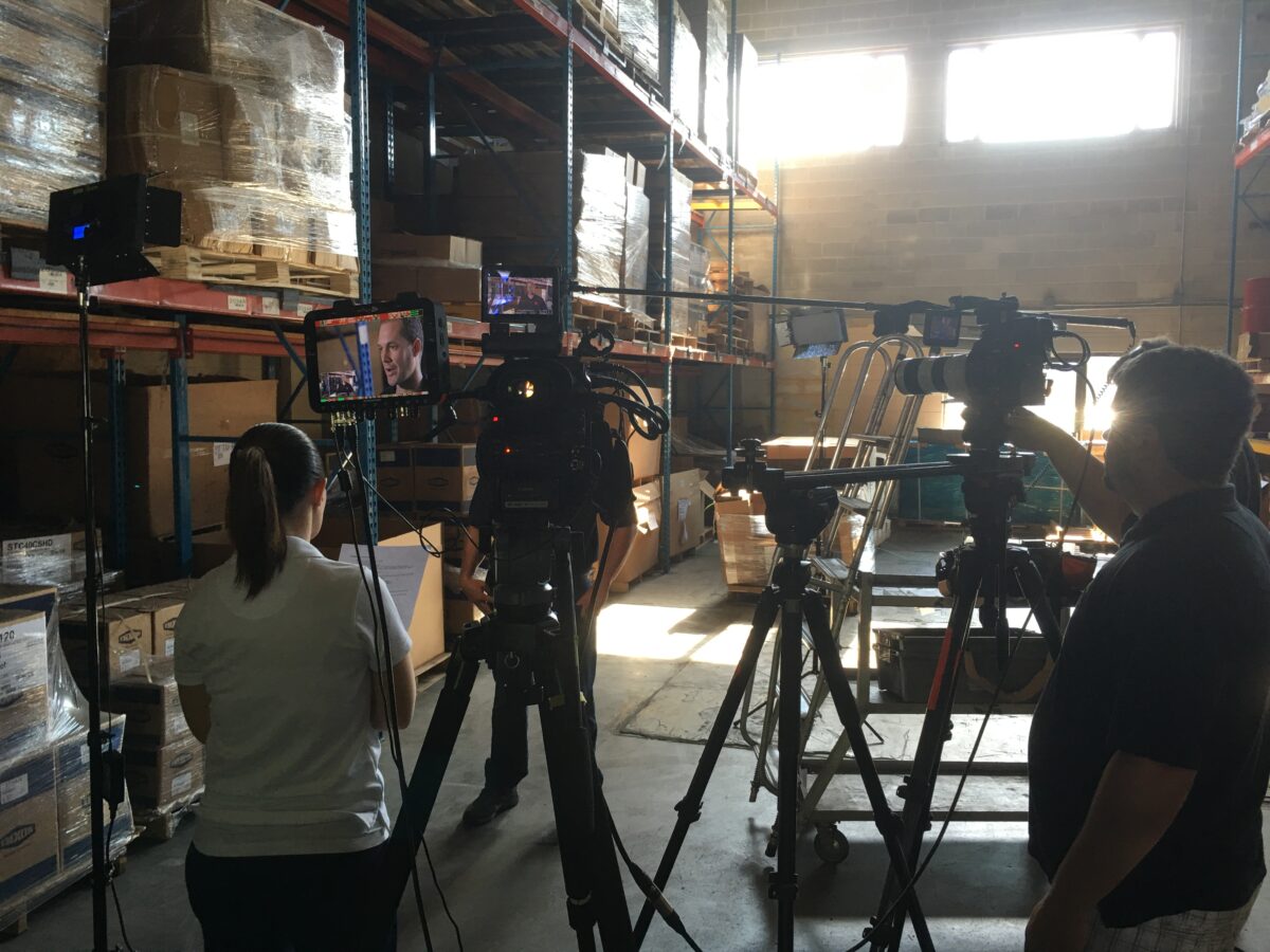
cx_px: 635
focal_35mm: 29
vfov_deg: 48.2
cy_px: 476
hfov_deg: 61.7
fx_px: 1064
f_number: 2.2
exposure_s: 1/30
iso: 25
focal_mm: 4.15
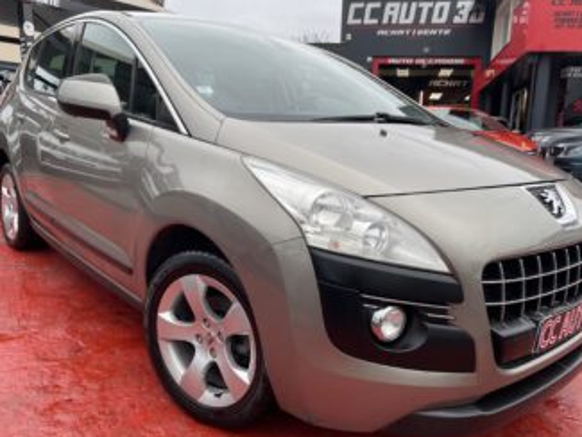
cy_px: 236
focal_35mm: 30
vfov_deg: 46.8
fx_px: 505
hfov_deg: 59.9
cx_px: 305
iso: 32
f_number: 1.6
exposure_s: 1/496
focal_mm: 4.2
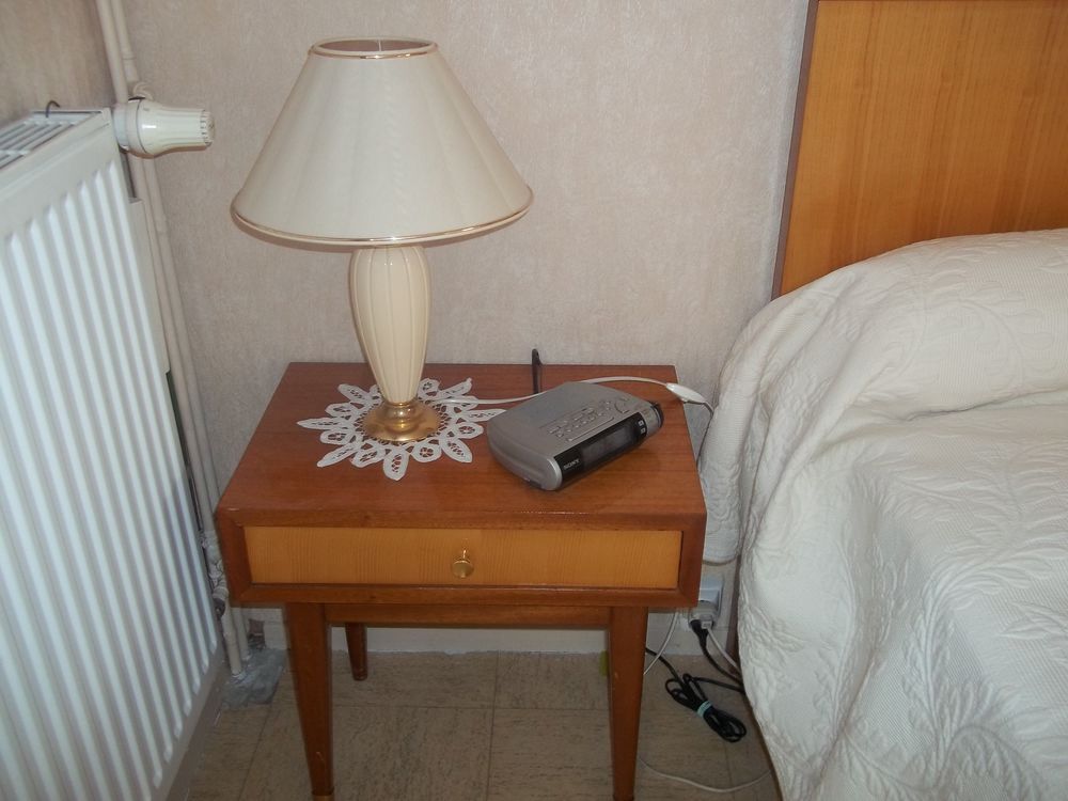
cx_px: 534
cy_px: 400
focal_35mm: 32
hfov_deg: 56.8
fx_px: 987
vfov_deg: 44.2
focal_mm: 5.7
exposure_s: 1/30
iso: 80
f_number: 2.9
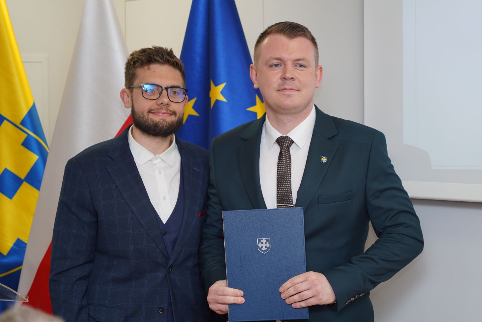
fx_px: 1406
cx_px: 241
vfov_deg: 13.0
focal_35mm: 105
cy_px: 161
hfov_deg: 19.5
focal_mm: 105
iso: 200
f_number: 4
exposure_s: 1/100
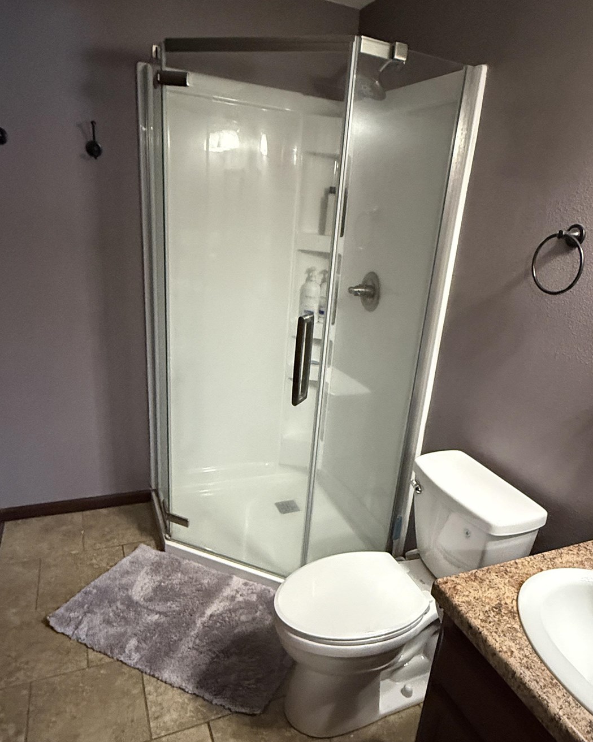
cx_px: 325
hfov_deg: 58.6
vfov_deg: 70.0
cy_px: 416
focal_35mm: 24
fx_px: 527
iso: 1000
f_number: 2.2
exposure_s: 1/60
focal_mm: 2.22
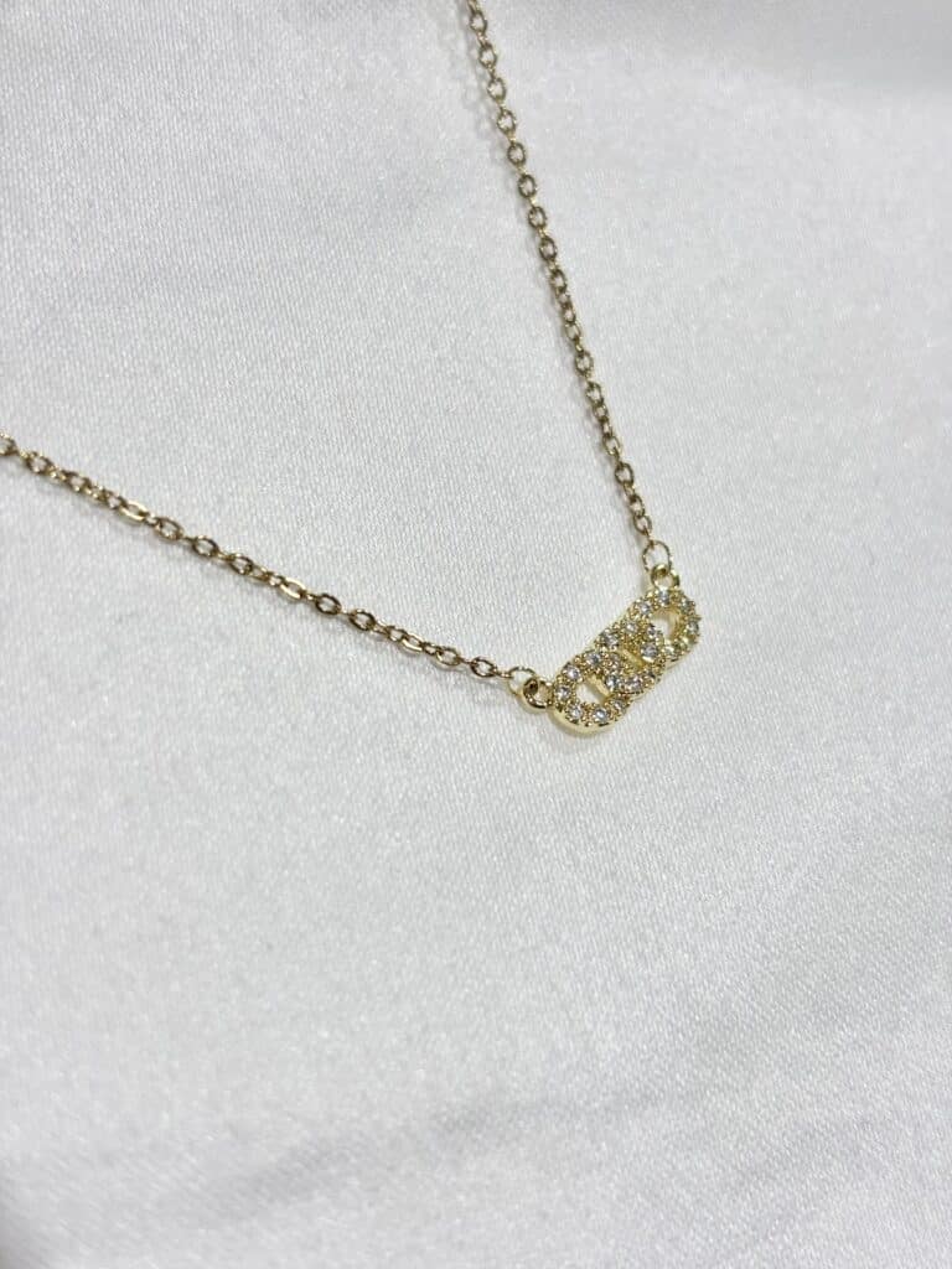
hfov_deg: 28.0
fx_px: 1907
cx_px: 476
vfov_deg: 36.8
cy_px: 634
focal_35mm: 52
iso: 32
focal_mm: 5.96
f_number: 1.6
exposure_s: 1/408
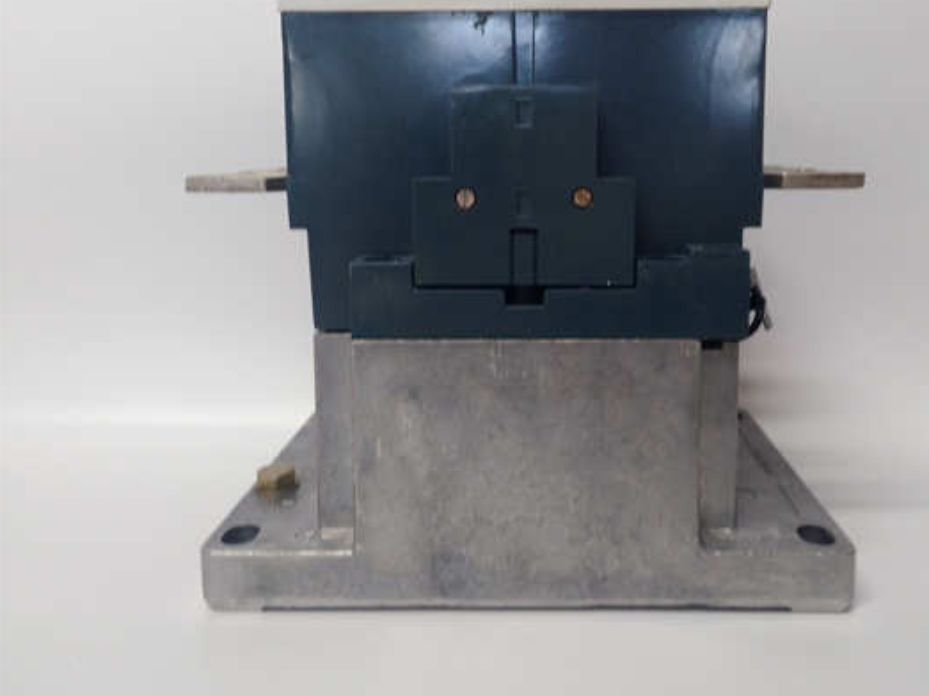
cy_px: 302
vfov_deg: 45.3
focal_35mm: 31
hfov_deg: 58.1
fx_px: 832
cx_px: 529
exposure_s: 1/33
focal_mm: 3.79
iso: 194
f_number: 2
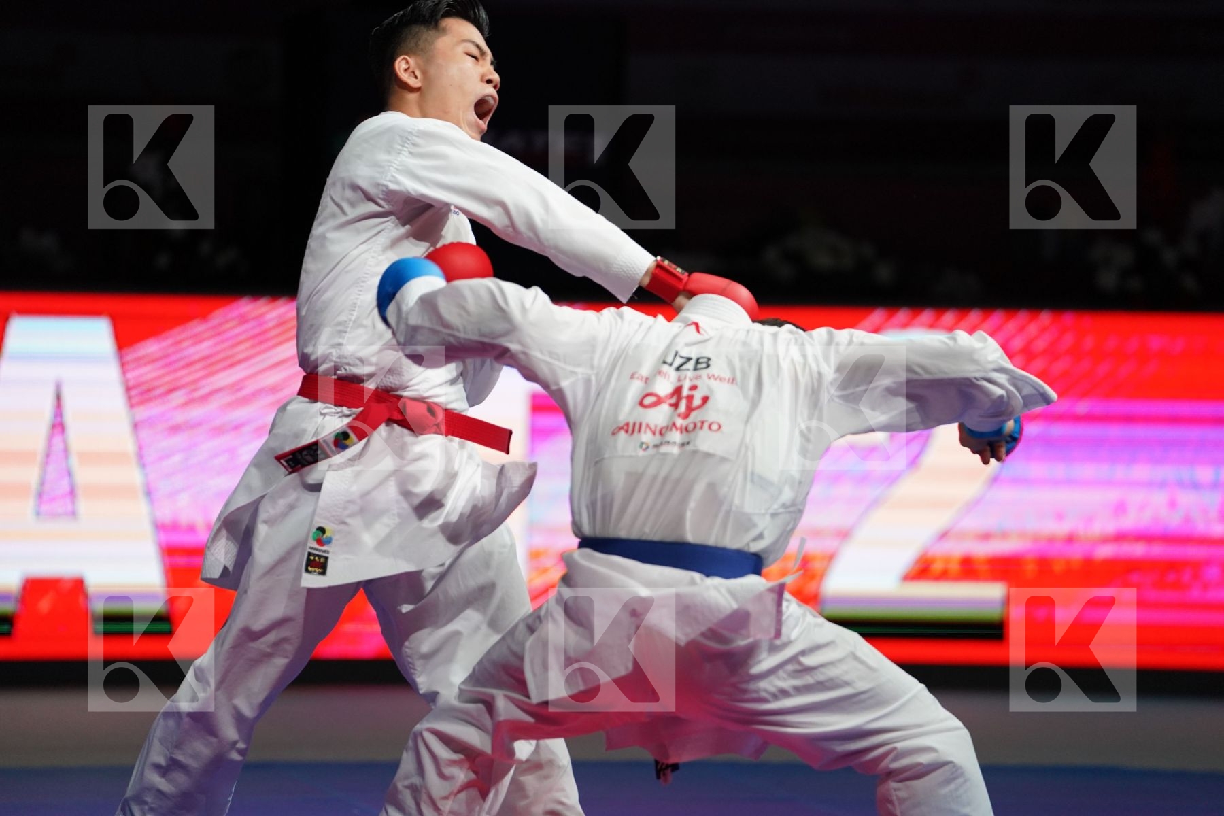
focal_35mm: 200
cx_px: 612
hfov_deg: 10.3
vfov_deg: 6.9
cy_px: 408
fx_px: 6799
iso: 2500
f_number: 2.8
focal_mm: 200
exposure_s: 1/1000
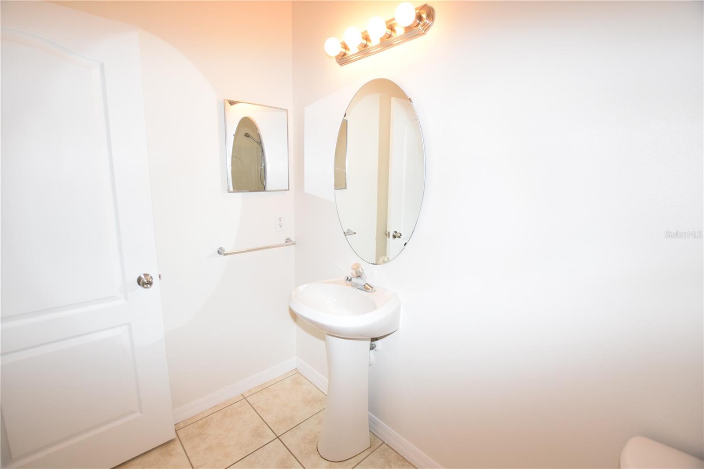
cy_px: 234
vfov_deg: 77.3
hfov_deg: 100.4
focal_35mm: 15
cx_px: 352
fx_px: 293
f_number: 5
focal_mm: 10
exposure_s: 1/100
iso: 800
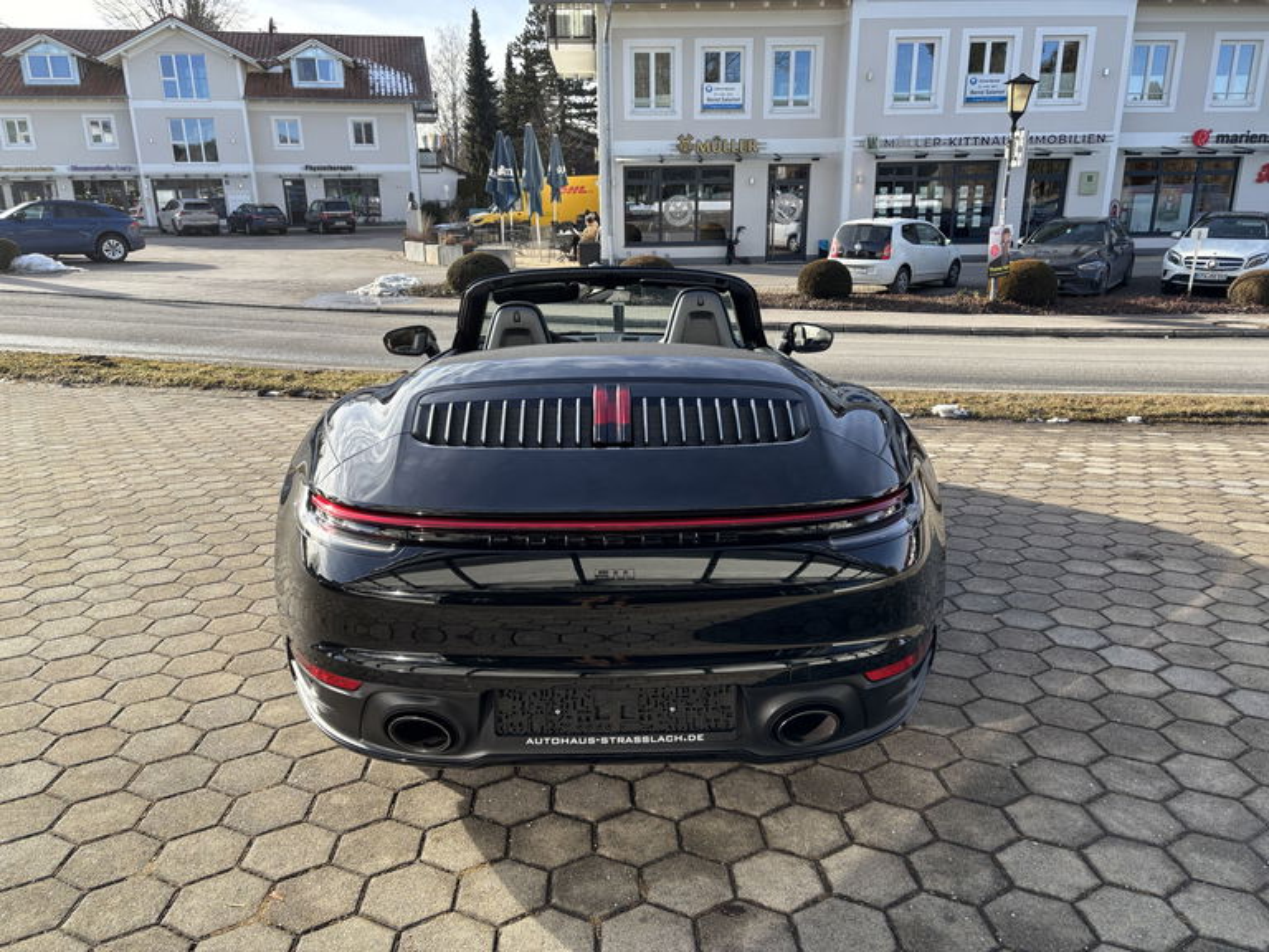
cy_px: 476
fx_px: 953
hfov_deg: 67.3
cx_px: 634
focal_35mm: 26
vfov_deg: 53.1
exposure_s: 1/831
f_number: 1.6
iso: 50
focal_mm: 5.96
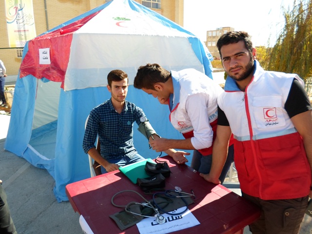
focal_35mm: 25
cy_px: 117
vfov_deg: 54.9
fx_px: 225
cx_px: 156
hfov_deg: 69.4
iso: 80
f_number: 2.5
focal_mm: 4.5
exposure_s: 1/500
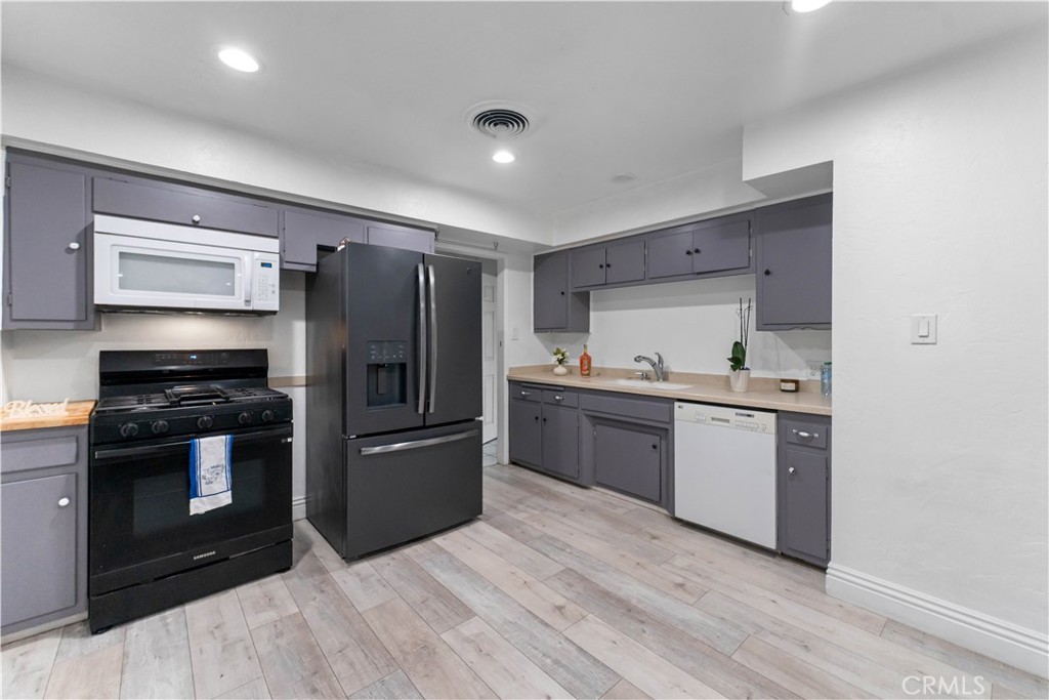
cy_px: 350
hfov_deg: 104.2
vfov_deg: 81.2
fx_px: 408
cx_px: 524
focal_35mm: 14
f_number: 5
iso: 2500
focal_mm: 14
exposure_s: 1/15
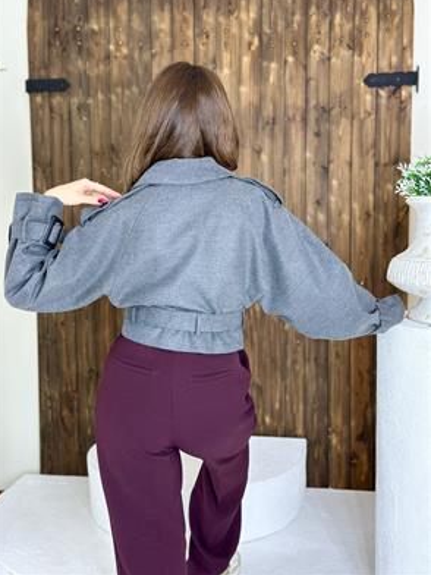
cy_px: 285
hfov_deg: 29.7
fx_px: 813
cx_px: 213
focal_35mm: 49
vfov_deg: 38.9
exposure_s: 1/172
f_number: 1.78
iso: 100
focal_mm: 6.86
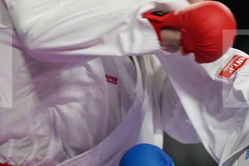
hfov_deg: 1.7
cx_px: 117
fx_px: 8567
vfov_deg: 1.1
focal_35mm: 1239
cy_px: 69
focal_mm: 400
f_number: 2.8
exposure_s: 1/1000
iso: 1600
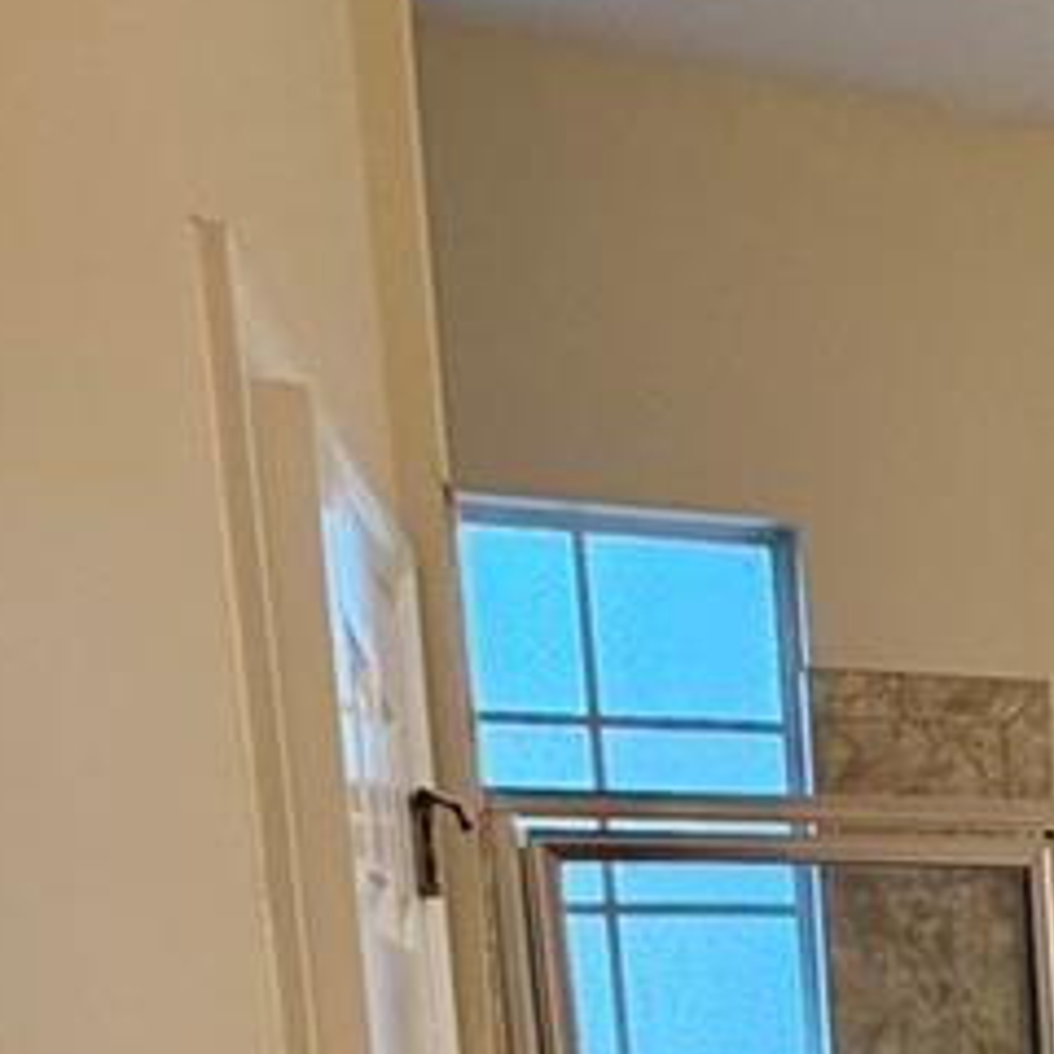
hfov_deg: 22.0
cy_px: 1339
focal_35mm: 62
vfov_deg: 24.5
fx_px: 2136
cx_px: 1664
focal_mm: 2.22
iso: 200
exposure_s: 1/120
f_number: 2.2
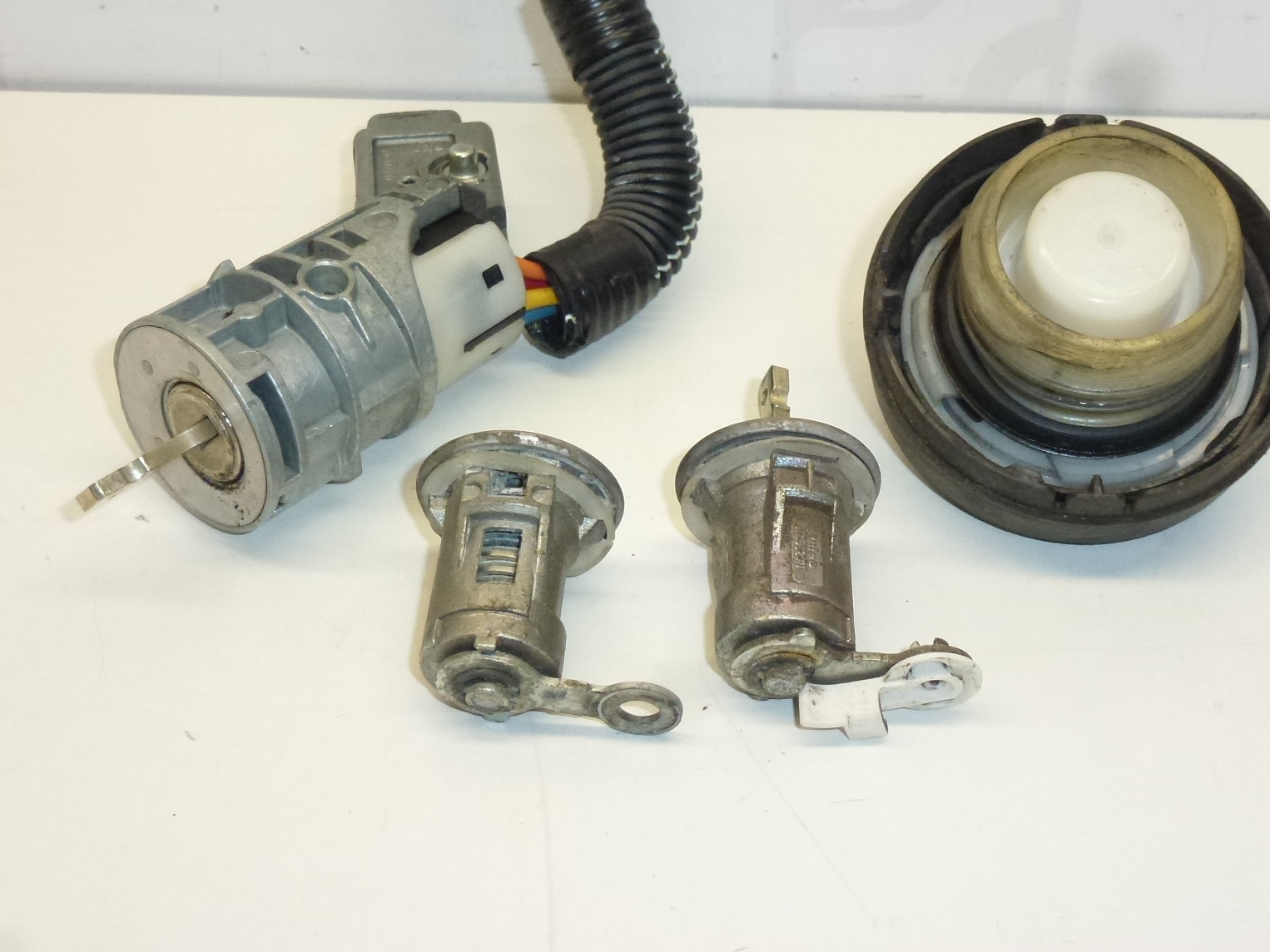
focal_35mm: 51
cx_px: 705
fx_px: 1871
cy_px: 336
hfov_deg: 37.5
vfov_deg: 28.4
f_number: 3.8
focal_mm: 6.8
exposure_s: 1/320
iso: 400
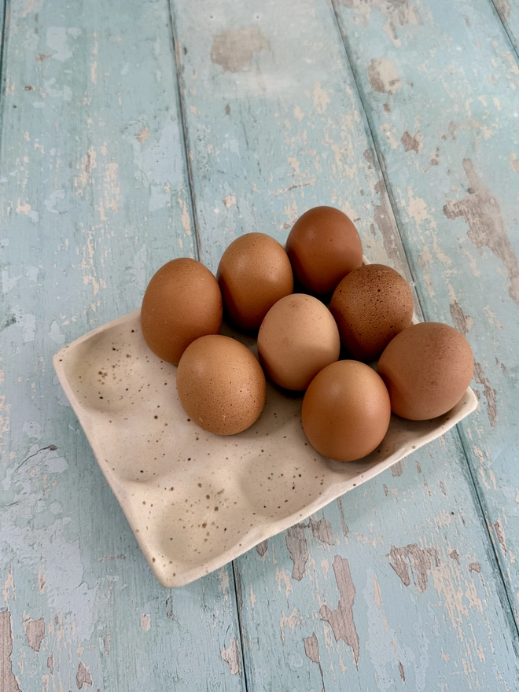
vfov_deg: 71.6
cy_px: 346
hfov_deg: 56.8
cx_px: 260
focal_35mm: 24
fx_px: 480
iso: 64
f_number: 1.78
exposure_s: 1/146
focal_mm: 6.76
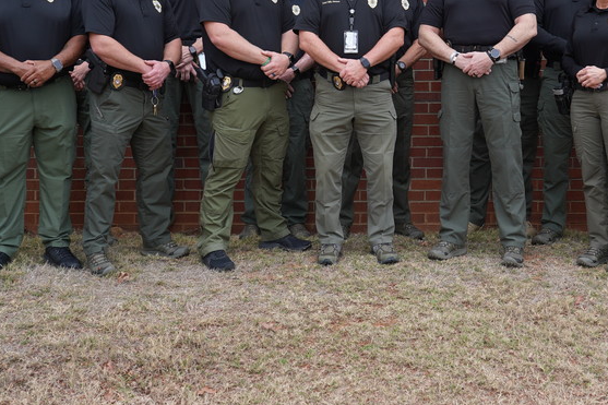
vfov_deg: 23.5
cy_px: 101
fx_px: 962
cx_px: 362
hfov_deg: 35.0
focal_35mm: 57
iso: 200
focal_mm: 31
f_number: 4
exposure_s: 1/160
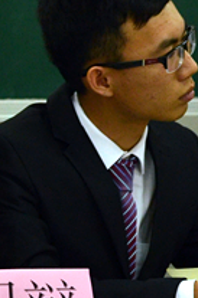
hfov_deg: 4.9
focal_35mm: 278
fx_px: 2305
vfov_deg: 7.4
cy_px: 48
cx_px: -77
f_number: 5.3
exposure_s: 1/100
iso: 1000
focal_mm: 48
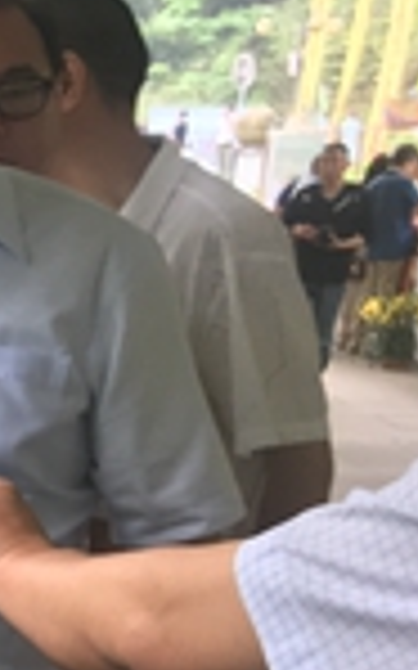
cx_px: -679
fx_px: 1879
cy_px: 645
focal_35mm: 103
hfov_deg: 10.4
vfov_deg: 19.7
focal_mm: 4.15
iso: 40
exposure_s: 1/100
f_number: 2.2
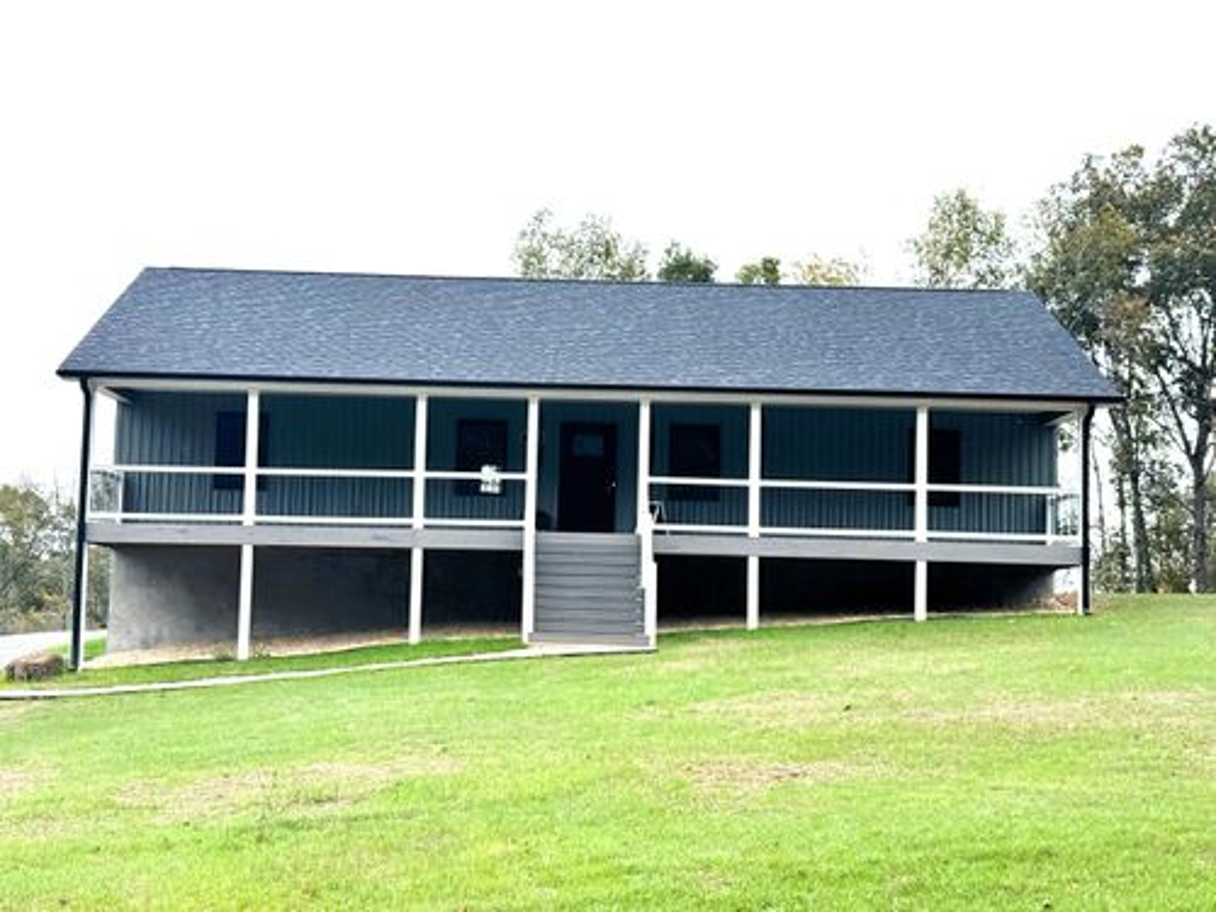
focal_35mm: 55
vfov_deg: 26.6
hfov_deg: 34.9
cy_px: 456
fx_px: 1932
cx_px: 608
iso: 64
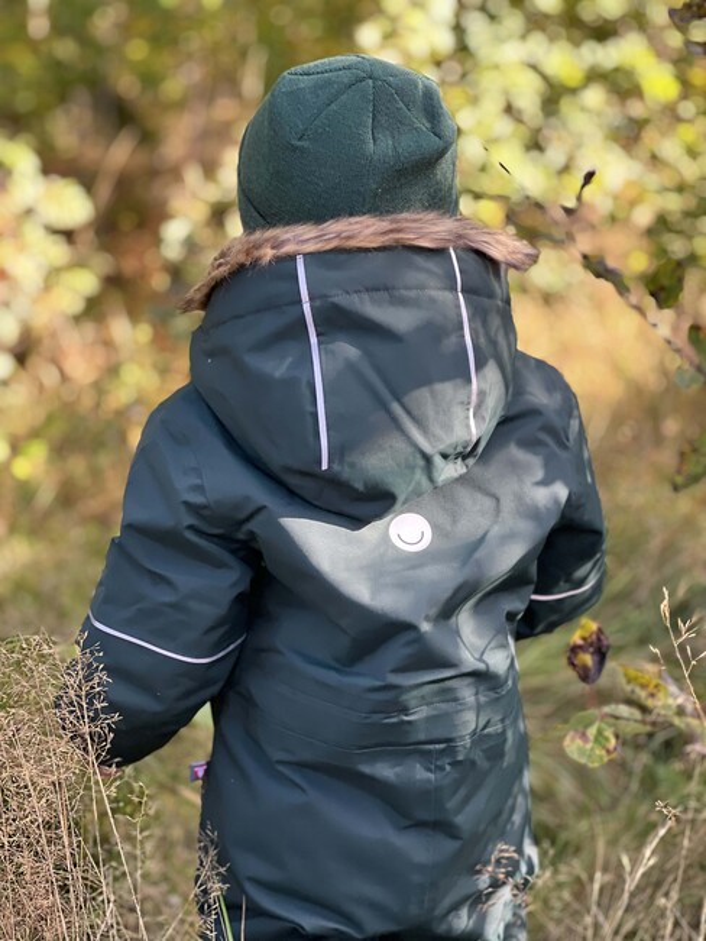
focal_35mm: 77
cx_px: 353
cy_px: 470
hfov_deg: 19.2
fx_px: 2093
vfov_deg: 25.3
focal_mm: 9
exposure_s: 1/121
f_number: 2.8
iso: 100
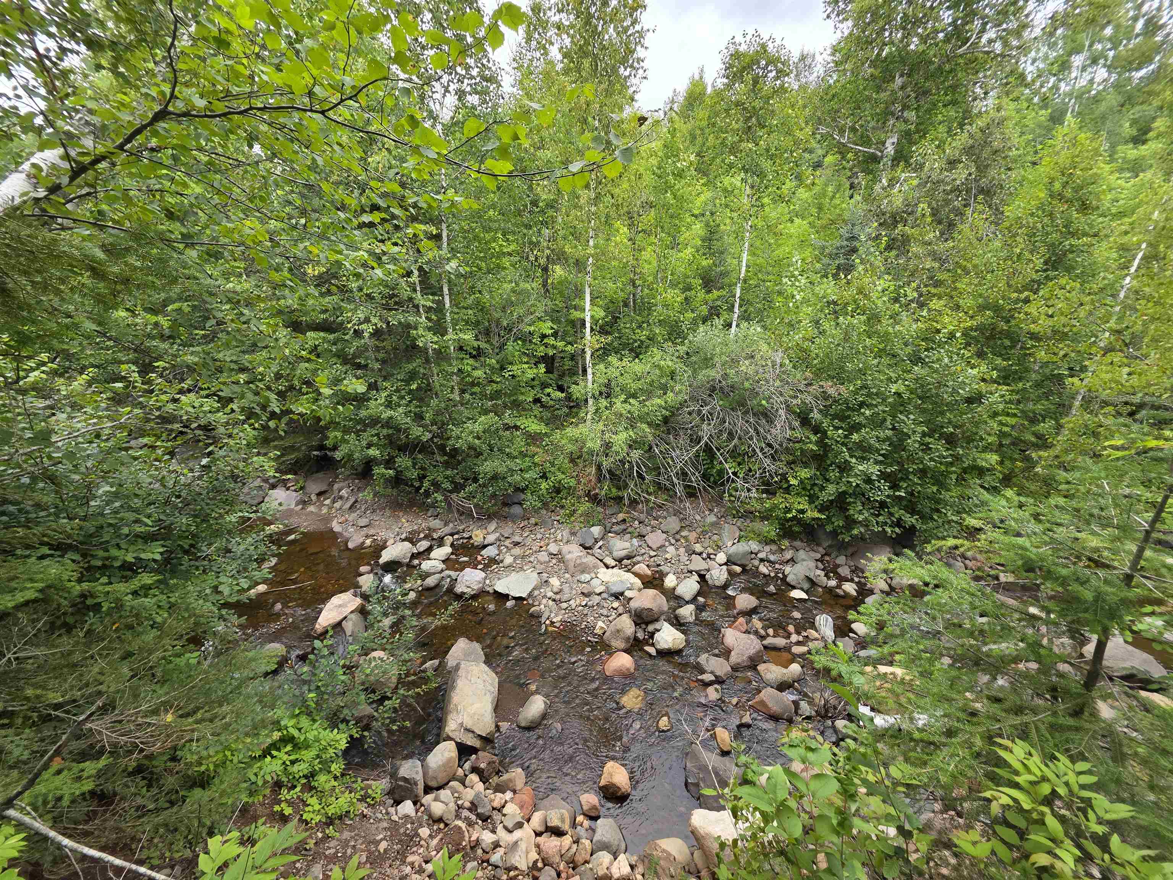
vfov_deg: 89.9
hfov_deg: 106.2
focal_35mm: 13
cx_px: 586
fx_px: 441
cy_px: 440
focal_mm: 2.2
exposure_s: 1/294
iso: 40
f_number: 1.9
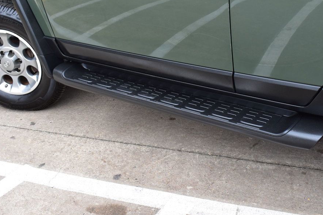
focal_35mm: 45
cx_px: 176
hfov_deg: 43.6
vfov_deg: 29.8
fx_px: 404
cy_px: 99
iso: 400
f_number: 9
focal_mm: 26
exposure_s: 1/125
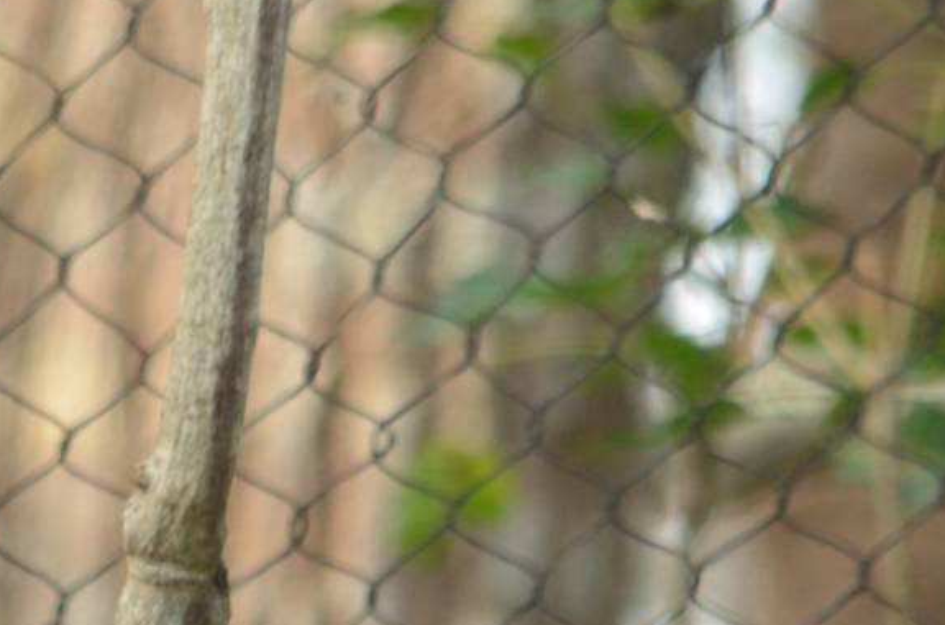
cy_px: 640
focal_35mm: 1251
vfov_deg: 1.1
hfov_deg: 1.7
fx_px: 32757
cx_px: -44
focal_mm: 300
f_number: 9
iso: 400
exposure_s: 1/125
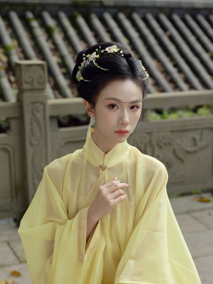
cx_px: 150
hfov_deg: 21.2
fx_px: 566
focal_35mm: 69
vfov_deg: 28.0
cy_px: 193
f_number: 3.2
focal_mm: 50
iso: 200
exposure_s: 1/400
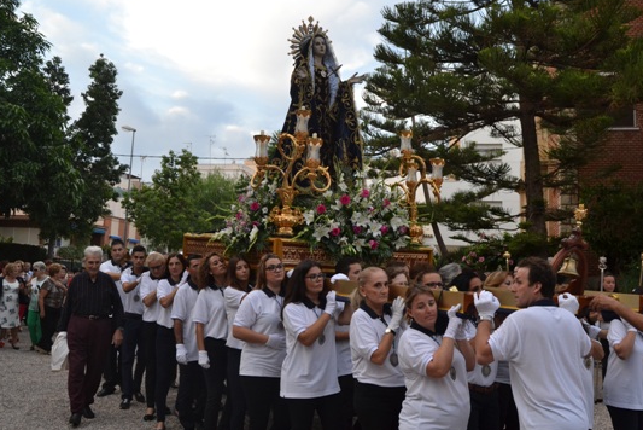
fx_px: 643
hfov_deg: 53.1
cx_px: 314
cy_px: 201
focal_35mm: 36
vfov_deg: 36.9
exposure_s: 1/160
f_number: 6.3
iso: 800
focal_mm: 20
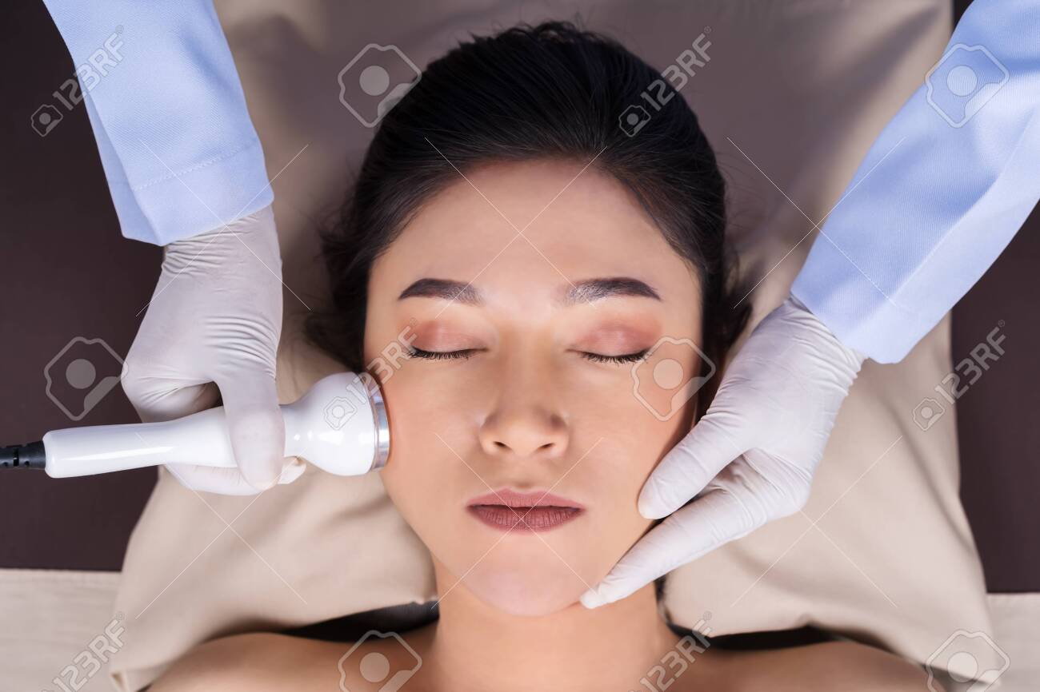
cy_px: 346
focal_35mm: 55
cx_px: 520
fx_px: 1588
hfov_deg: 36.3
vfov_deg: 24.6
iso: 100
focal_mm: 55
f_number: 4.5
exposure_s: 1/125
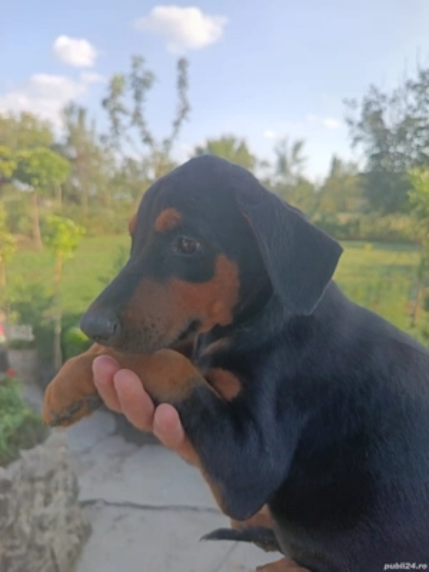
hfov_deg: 56.8
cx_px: 214
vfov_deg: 71.6
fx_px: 397
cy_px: 286
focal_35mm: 24
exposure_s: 1/155
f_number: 1.75
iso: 100
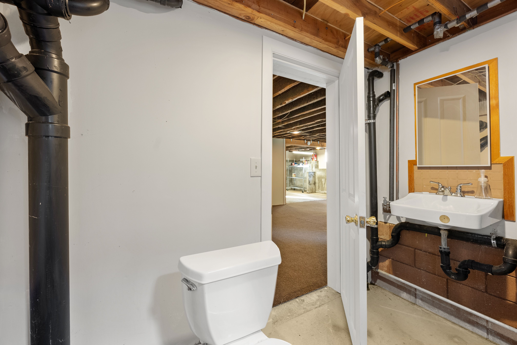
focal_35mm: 14
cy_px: 172
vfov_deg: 81.3
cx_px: 258
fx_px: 201
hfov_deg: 104.2
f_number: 8
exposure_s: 1.6
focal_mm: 14
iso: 640
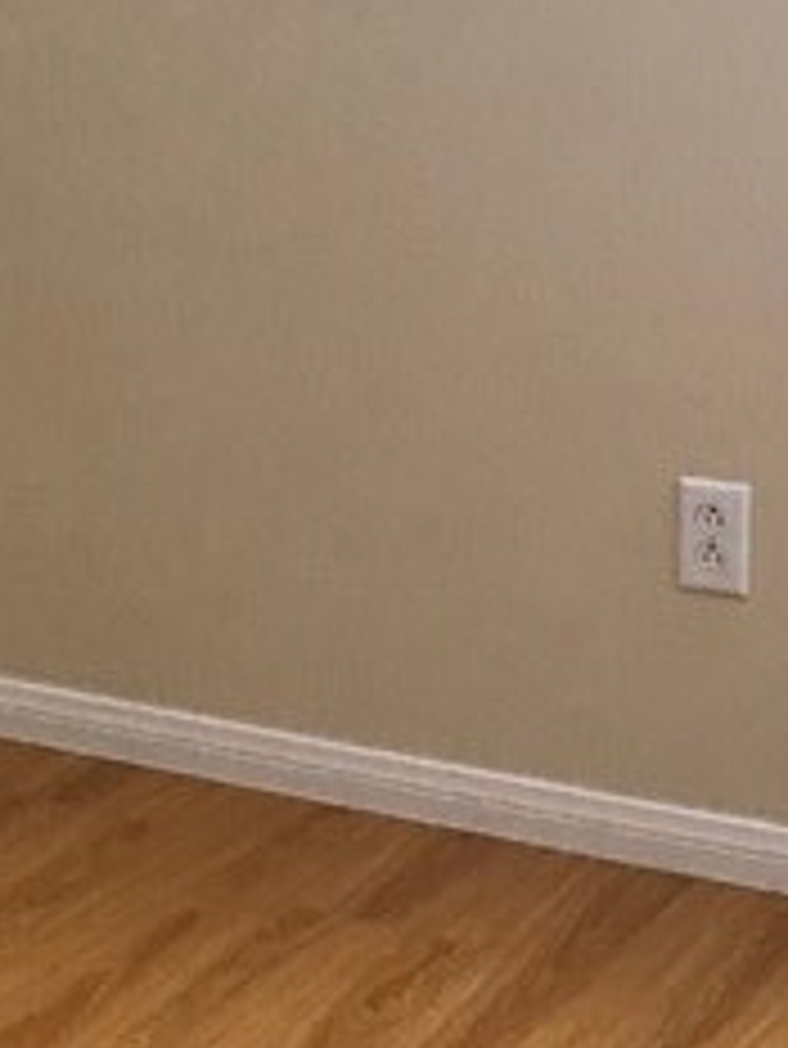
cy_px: 85
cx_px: -675
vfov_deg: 15.8
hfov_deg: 11.2
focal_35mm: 123
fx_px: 3730
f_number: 1.8
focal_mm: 3.99
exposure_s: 1/30
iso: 32
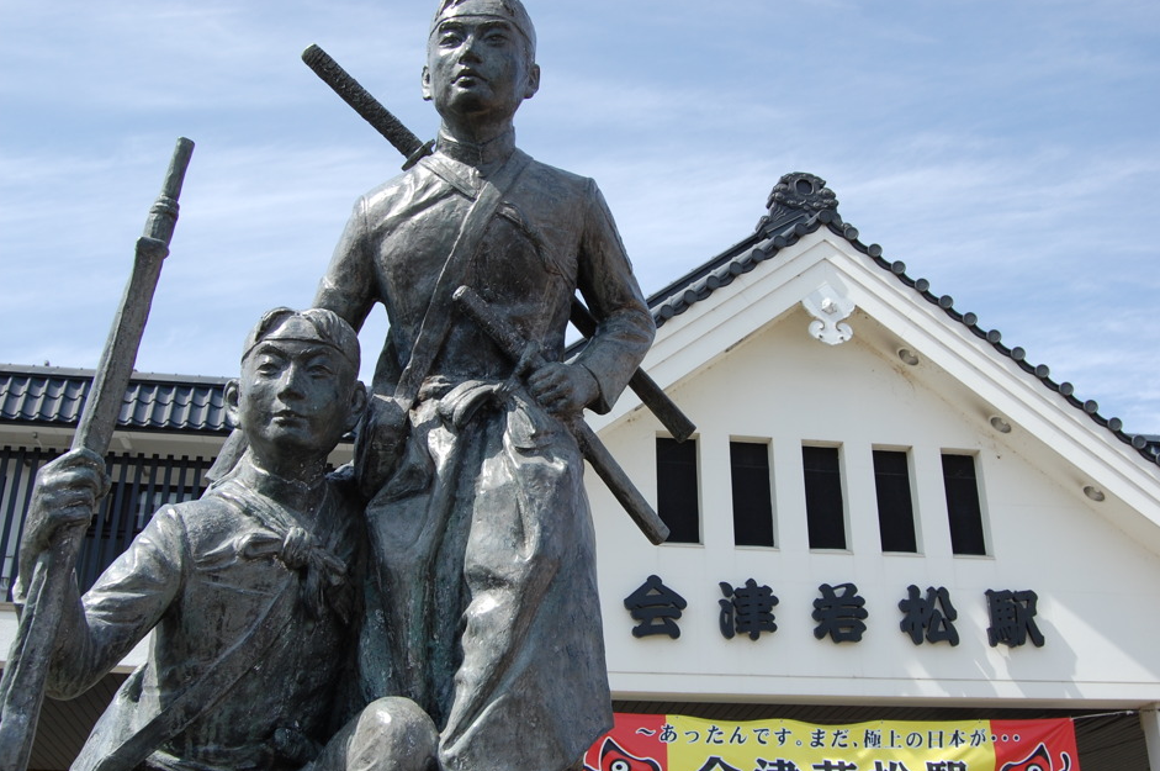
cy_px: 386
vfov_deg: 35.4
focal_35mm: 38
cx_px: 627
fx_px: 1208
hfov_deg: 51.2
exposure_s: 1/320
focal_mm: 23
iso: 200
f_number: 9
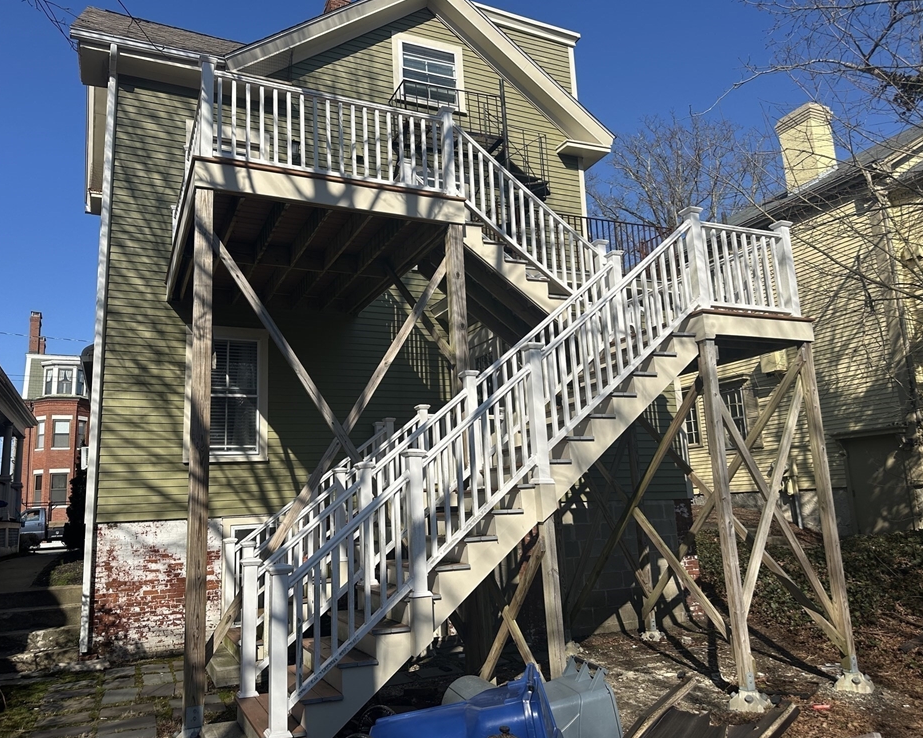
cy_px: 364
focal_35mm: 26
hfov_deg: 66.0
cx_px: 433
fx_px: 710
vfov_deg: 54.9
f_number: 1.78
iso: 80
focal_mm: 6.86
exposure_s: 1/4762
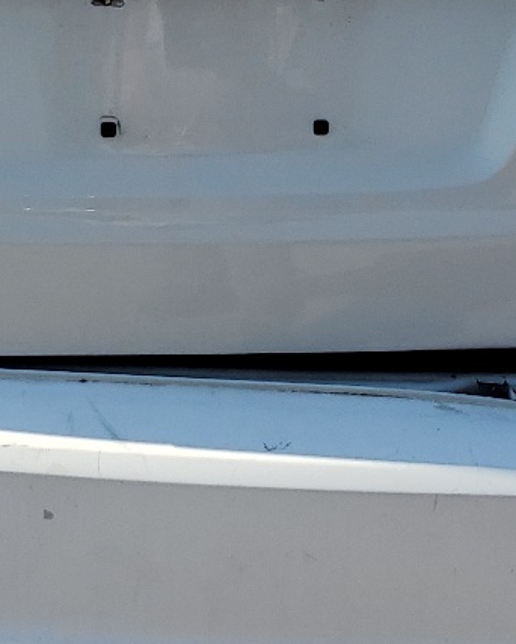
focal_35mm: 95
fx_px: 1812
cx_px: 247
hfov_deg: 16.2
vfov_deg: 20.0
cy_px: 149
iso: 50
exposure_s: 1/5000
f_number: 1.5
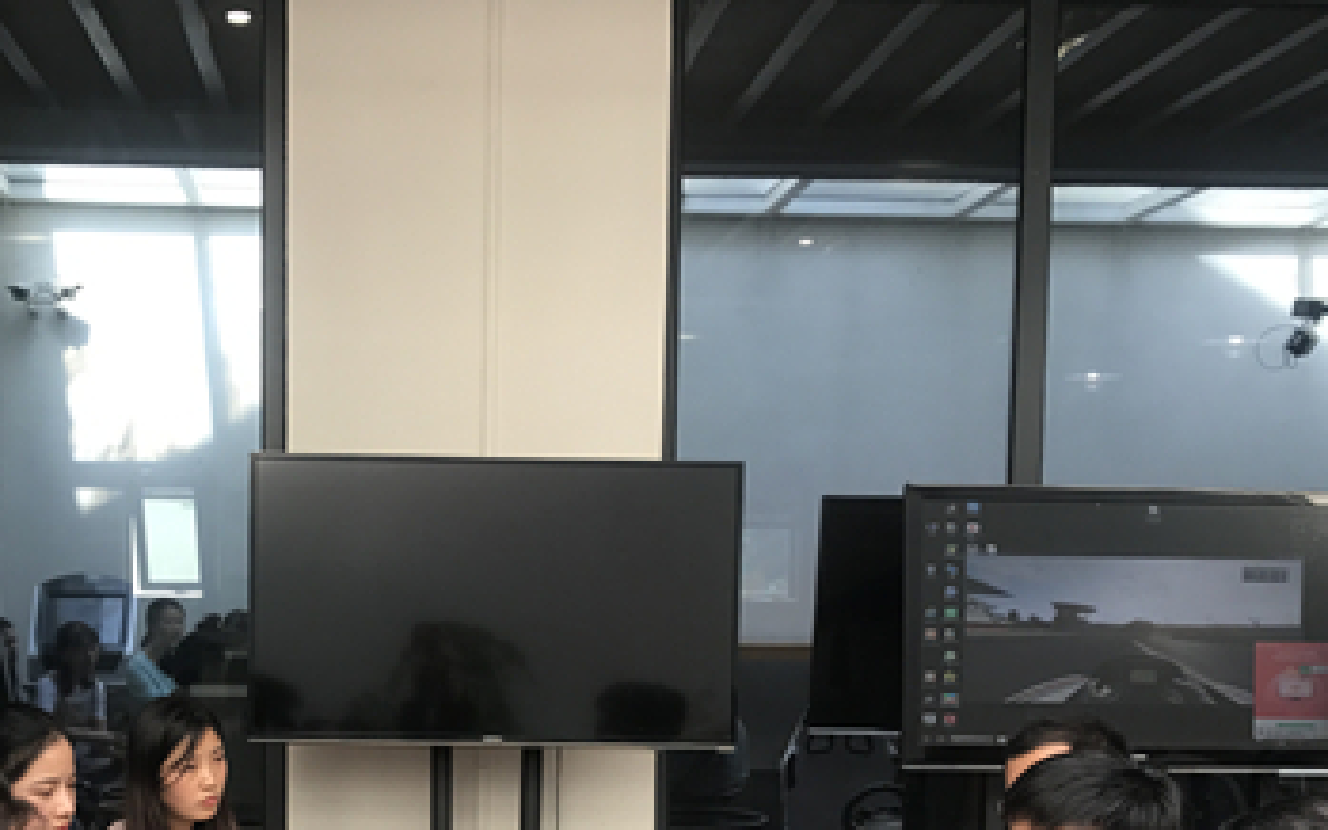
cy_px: 754
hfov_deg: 39.2
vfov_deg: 24.6
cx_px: 476
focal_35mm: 51
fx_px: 1846
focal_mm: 3.99
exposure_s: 1/120
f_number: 1.8
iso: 25
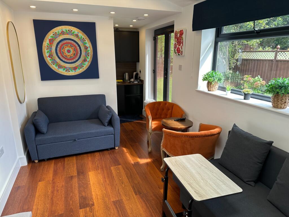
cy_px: 108
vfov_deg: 56.8
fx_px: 200
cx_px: 144
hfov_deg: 71.6
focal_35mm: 24
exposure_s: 1/121
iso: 80
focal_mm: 6.86
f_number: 1.78
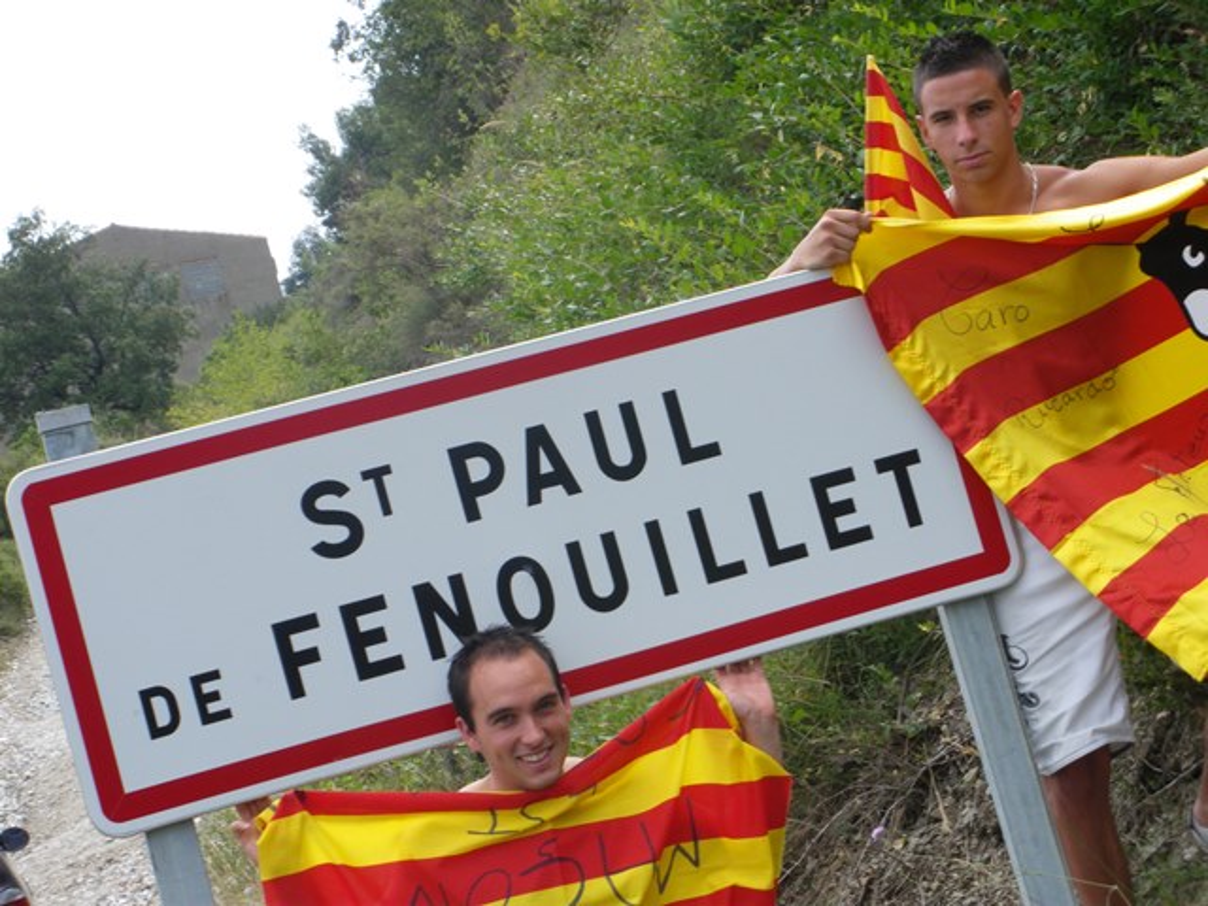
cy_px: 453
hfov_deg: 24.4
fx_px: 2792
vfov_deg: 18.4
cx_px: 604
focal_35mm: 80
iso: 64
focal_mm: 14.1
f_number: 4.8
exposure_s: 1/200
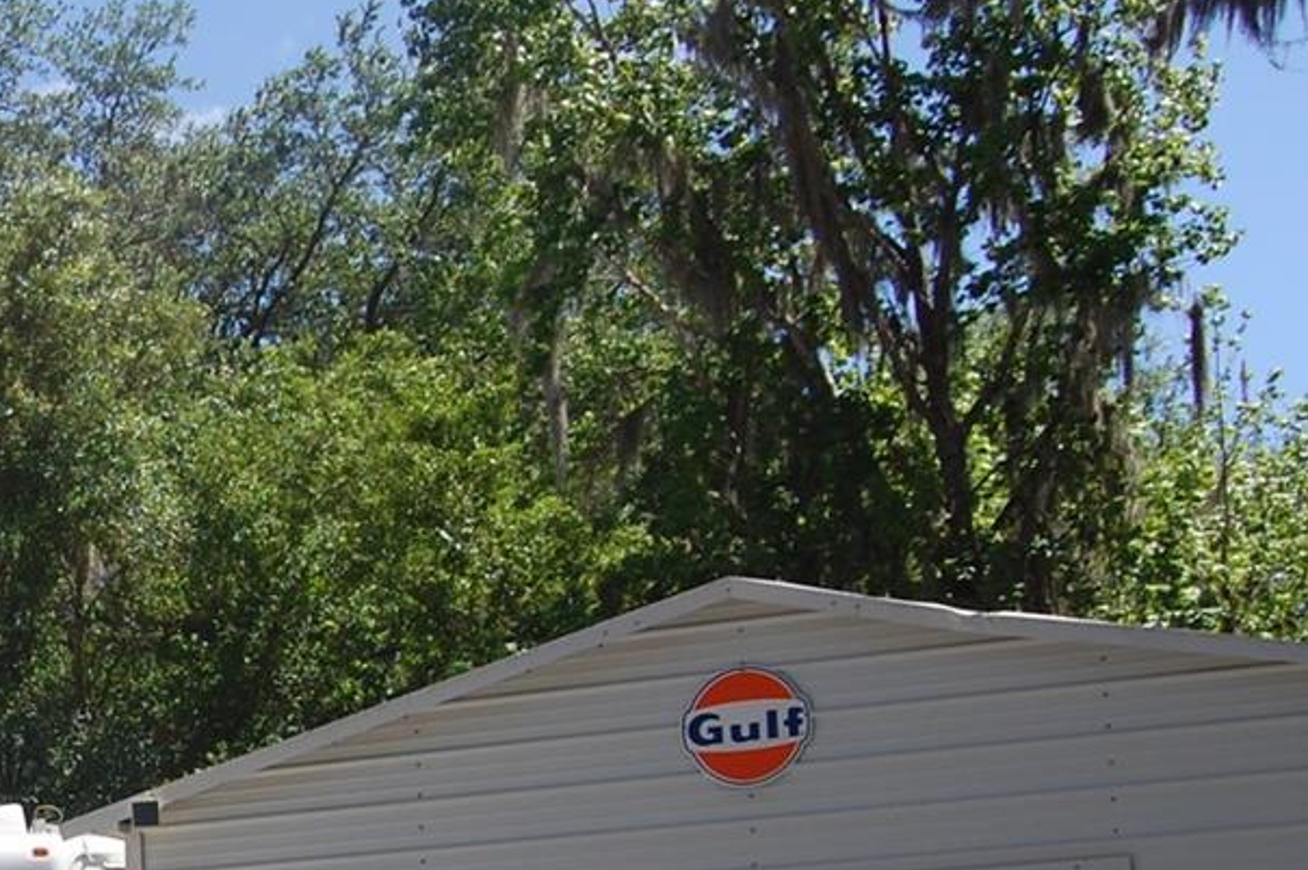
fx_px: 3316
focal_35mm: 91
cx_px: -206
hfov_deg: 21.0
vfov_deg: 14.7
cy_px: 880
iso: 200
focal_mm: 23
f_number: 8
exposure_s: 1/250
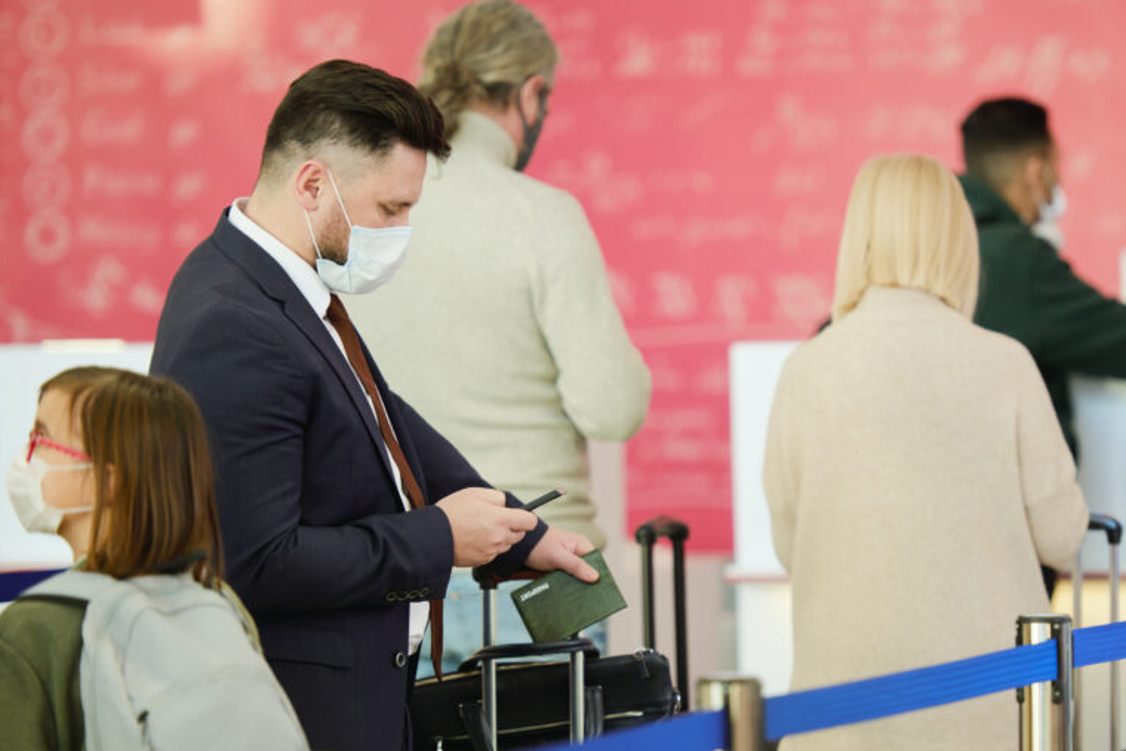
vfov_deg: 6.0
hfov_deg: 9.0
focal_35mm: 229
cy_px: 466
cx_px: 744
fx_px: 7164
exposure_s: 1/250
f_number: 2.8
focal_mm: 170
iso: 500
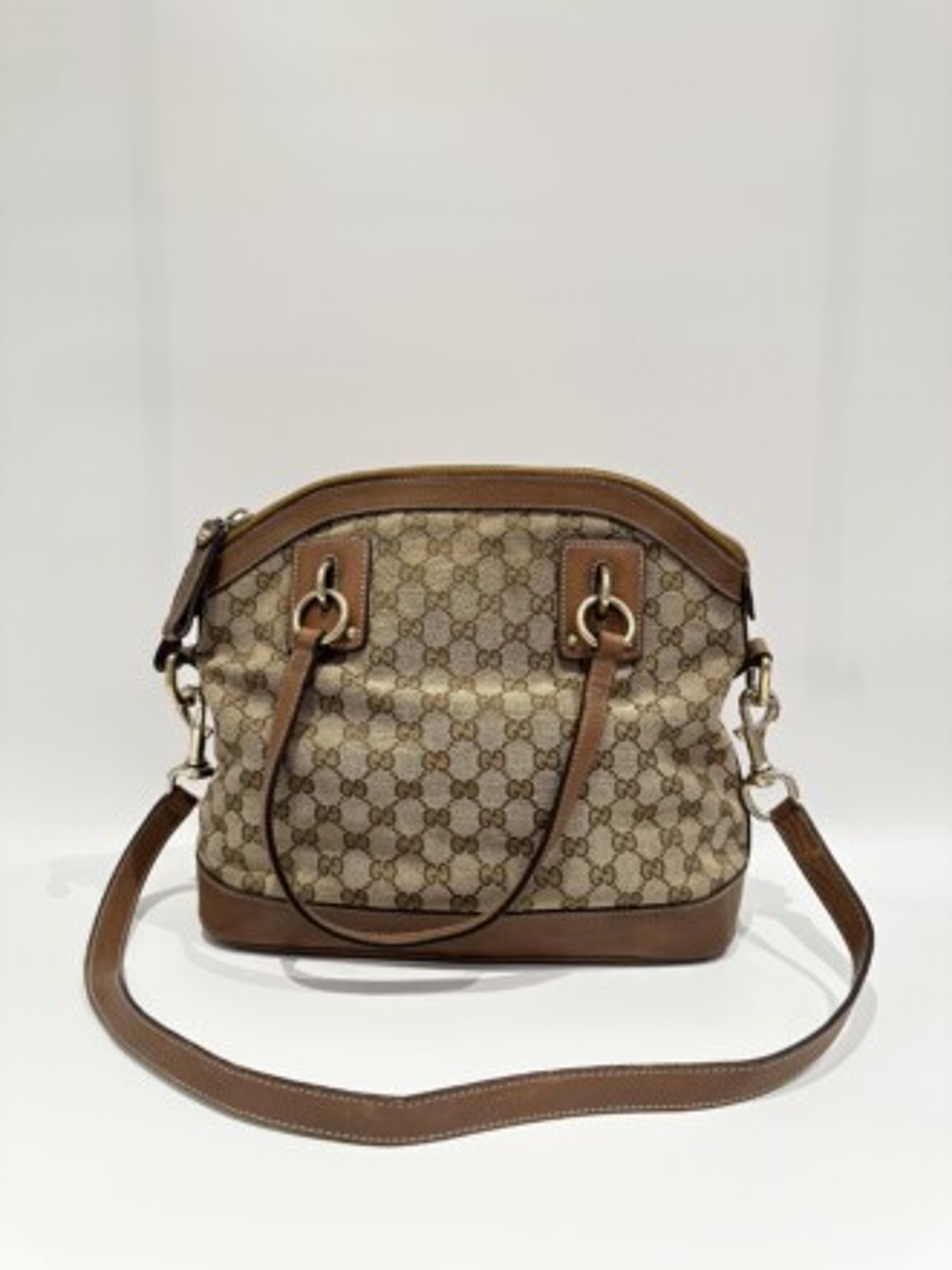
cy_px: 635
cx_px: 476
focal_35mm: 24
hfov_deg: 56.8
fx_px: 880
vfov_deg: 71.6
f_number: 1.78
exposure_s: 1/50
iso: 125
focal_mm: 6.86
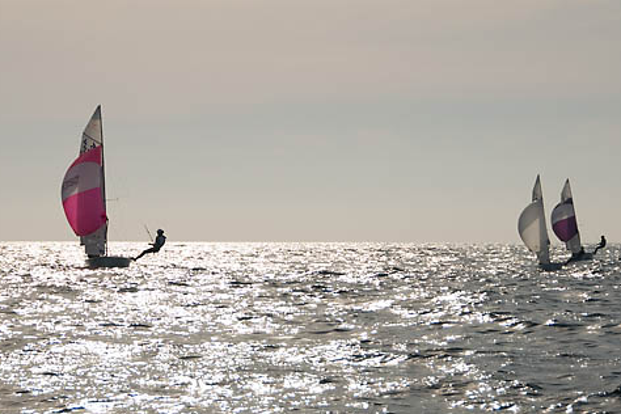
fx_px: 2374
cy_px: 179
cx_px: 360
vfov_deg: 10.0
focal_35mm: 138
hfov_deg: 14.9
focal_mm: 75
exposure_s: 1/2000
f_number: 5.3
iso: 100
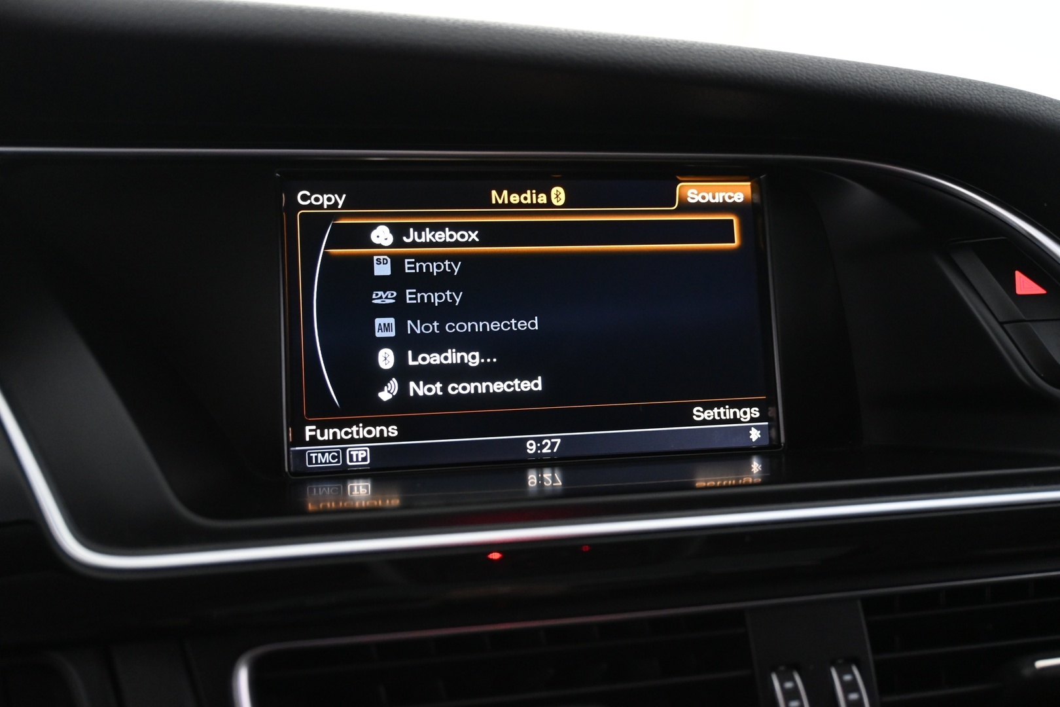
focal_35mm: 32
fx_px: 927
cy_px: 354
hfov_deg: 59.5
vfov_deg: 41.7
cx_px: 530
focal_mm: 21
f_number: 4
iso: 1800
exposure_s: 1/30
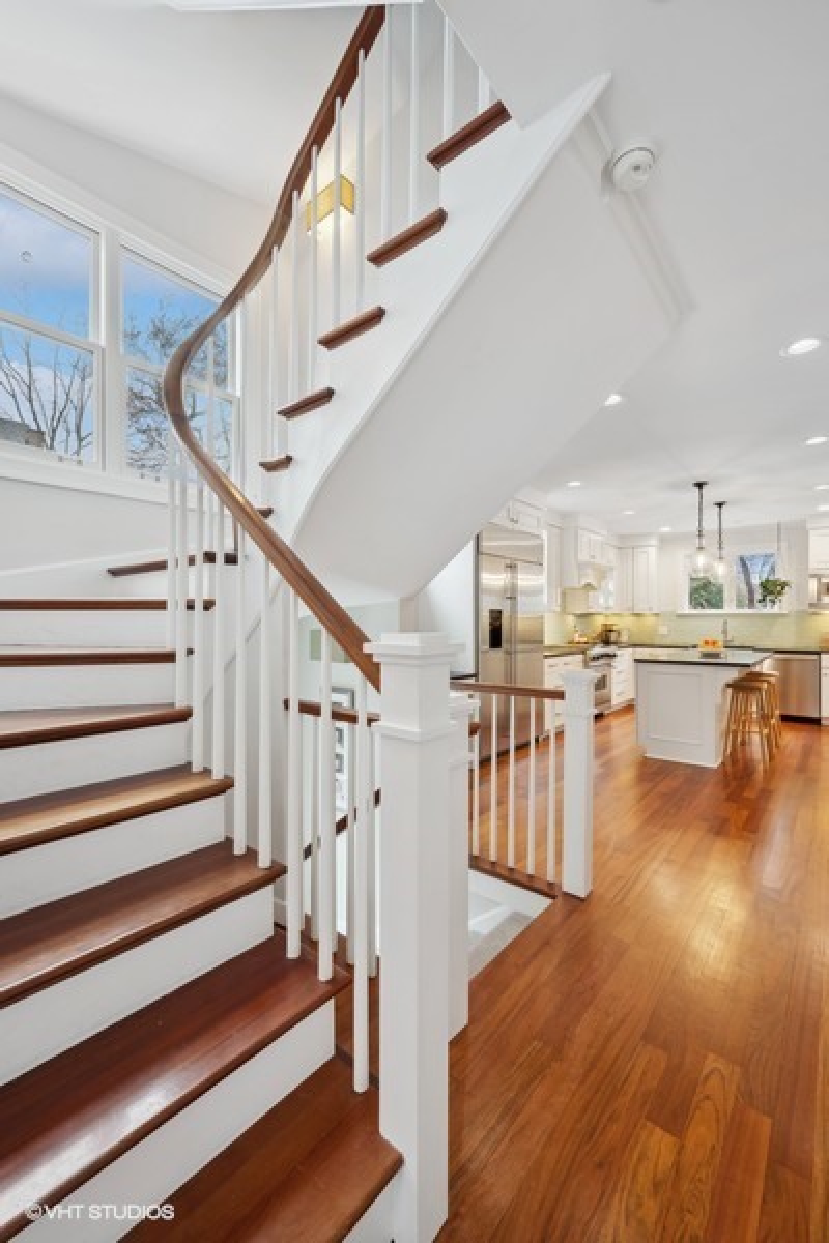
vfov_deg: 104.3
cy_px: 622
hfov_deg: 81.2
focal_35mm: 14
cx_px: 414
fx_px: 484
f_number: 9.5
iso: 200
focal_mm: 14
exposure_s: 1/10
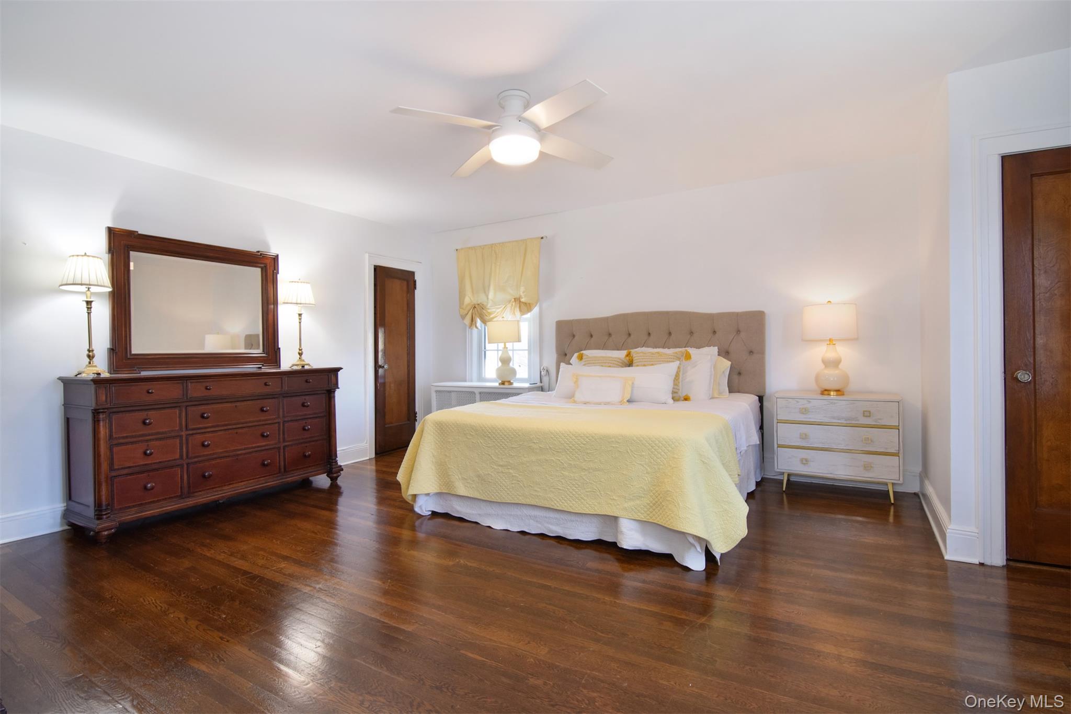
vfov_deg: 72.0
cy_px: 357
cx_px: 536
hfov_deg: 95.0
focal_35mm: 16
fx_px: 491
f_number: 8
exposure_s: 1/25
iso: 640
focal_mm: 11
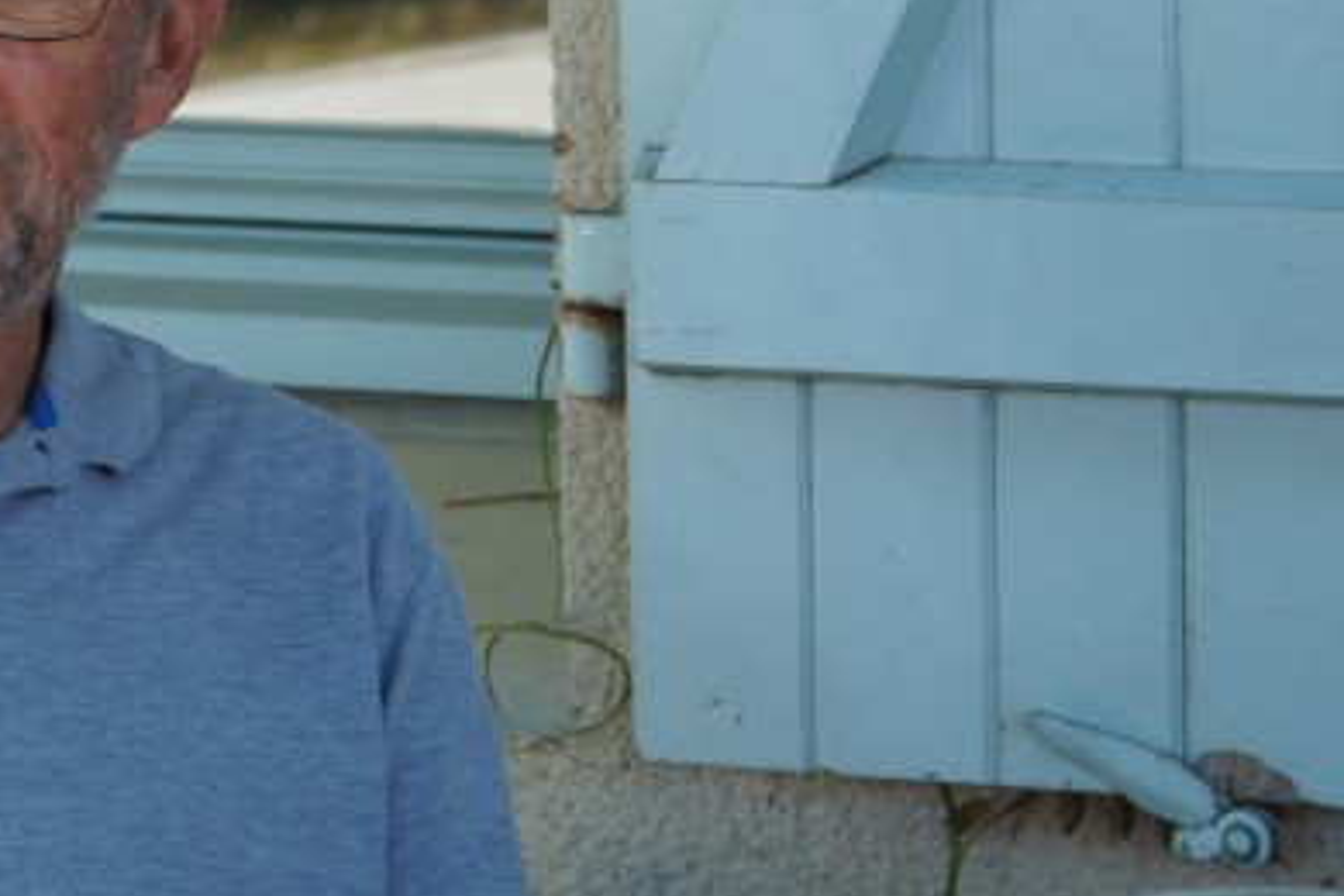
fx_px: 7354
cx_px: -196
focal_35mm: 197
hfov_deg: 10.3
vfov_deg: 7.0
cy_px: 389
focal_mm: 50
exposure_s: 1/160
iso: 250
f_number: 5.6
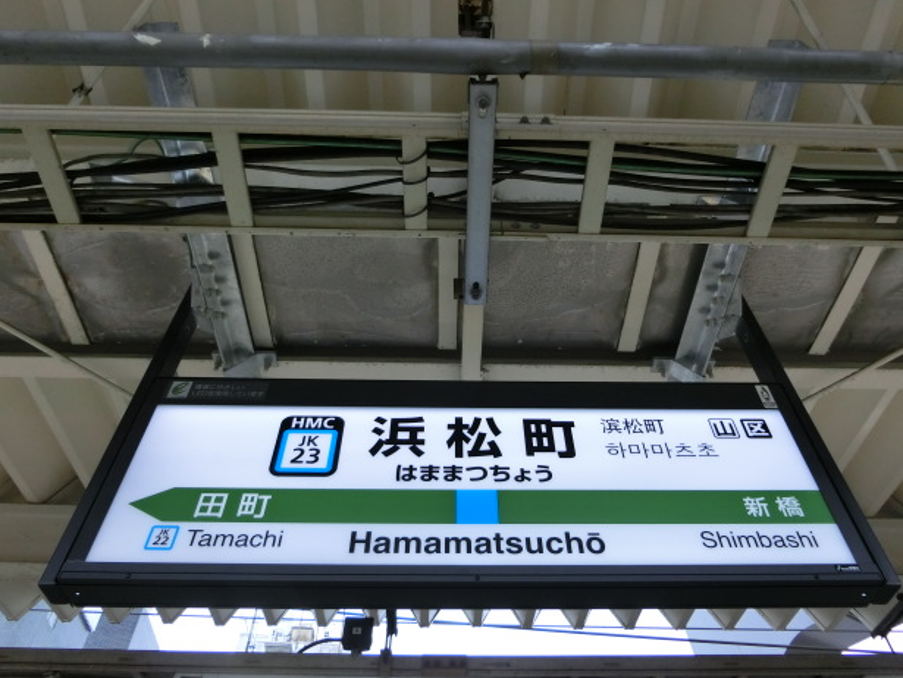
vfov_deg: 53.1
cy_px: 335
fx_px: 679
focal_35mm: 26
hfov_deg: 67.2
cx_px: 468
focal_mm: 4.5
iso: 160
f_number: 3.5
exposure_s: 1/125
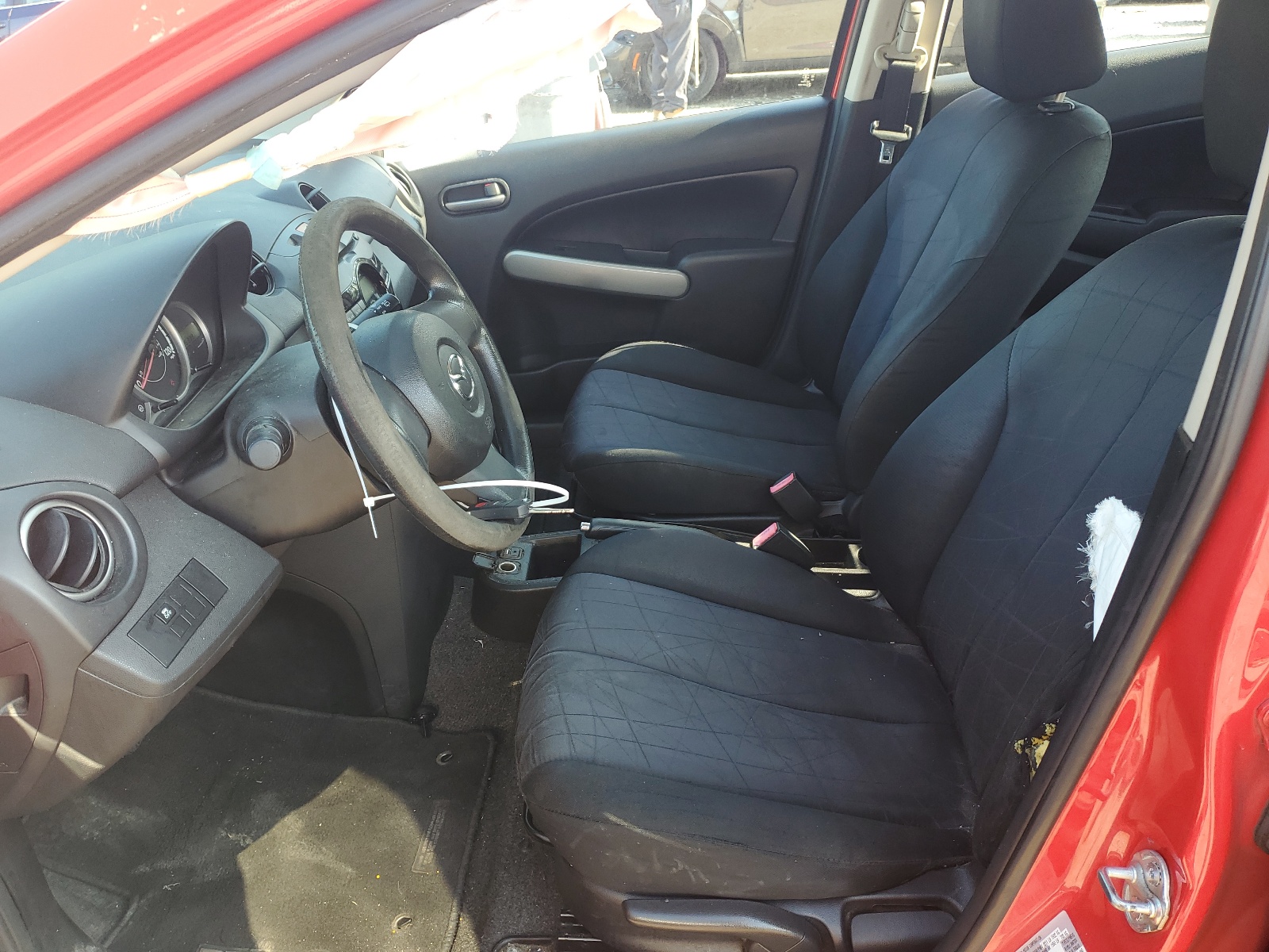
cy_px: 476
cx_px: 634
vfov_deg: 53.1
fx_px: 953
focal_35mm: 26
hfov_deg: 67.3
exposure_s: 1/139
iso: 50
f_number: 1.5
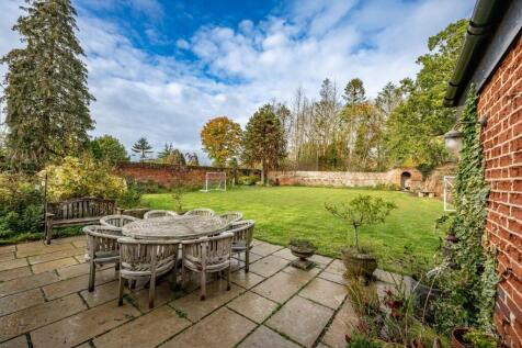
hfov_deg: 104.3
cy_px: 174
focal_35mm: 14
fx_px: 203
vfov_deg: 81.2
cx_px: 261
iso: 64
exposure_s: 1/160
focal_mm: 14
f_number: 6.3
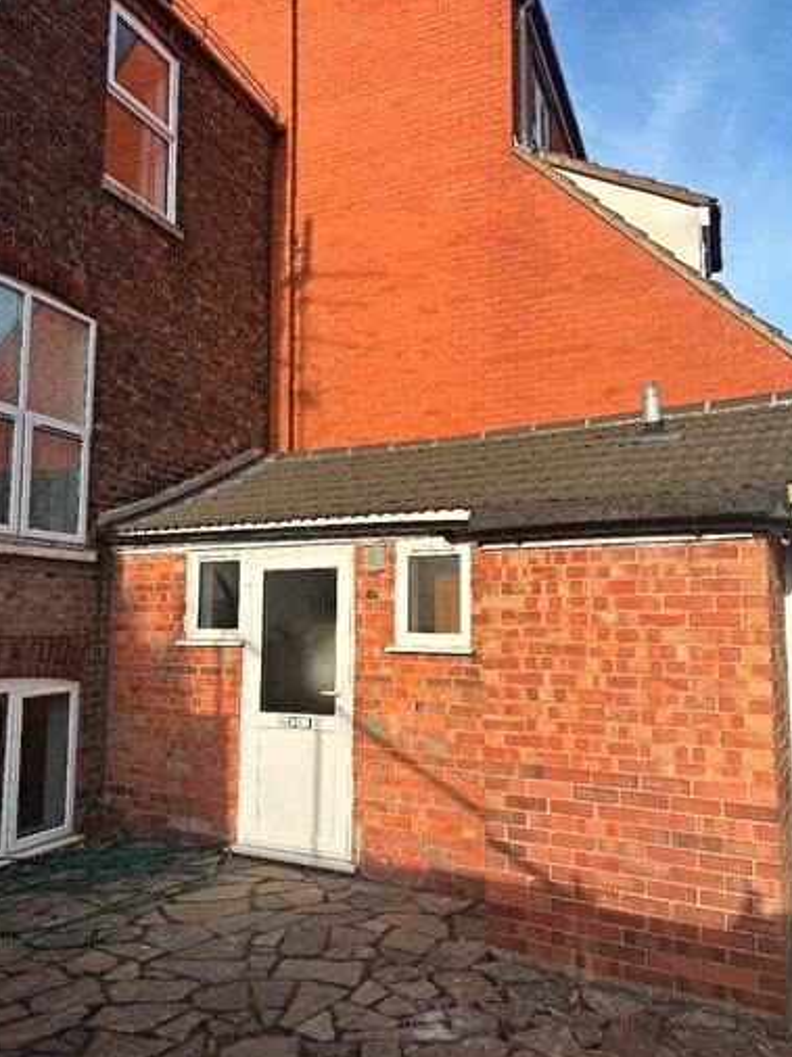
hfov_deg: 51.3
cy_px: 527
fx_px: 824
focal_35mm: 27
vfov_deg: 65.3
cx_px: 395
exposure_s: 1/2024
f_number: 1.6
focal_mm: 5.96
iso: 50
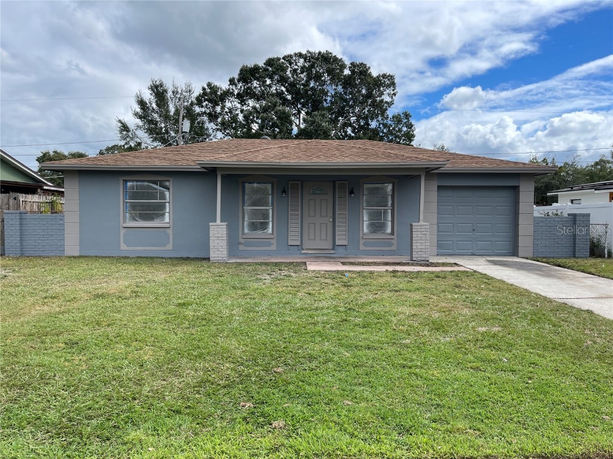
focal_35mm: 26
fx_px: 460
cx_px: 306
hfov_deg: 67.3
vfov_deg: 53.1
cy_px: 230
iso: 32
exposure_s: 1/3003
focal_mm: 5.1
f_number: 1.6
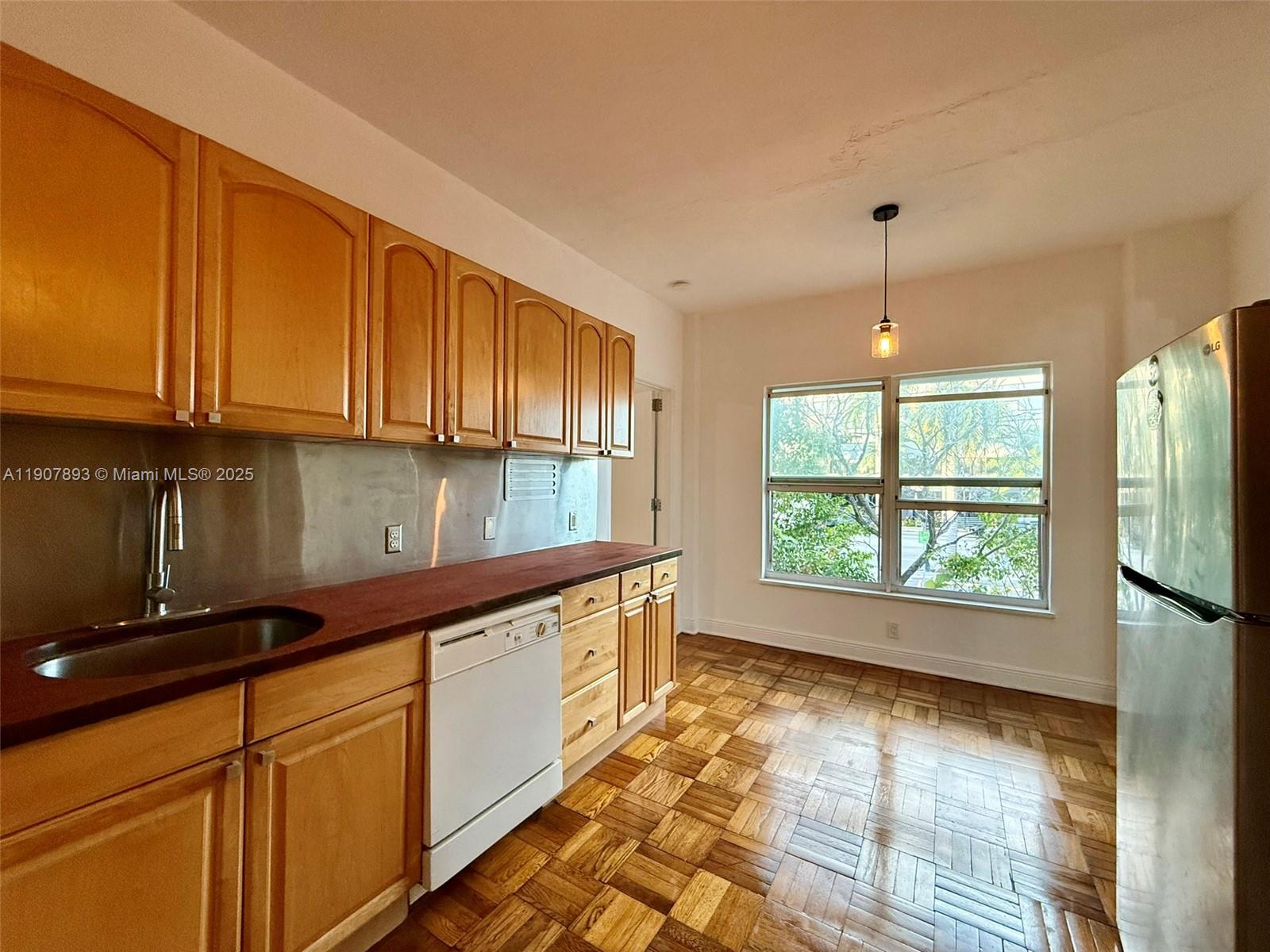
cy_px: 476
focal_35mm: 14
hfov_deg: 102.1
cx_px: 635
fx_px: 514
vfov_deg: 85.7
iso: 400
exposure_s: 1/120
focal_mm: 2.22
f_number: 2.2
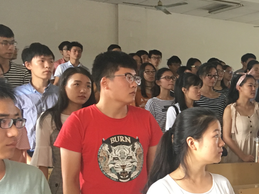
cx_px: 297
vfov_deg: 19.5
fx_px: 561
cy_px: 147
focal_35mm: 75
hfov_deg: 24.0
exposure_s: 1/33
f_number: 2.2
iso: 160
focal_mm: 4.15
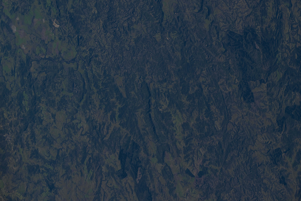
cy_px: 100
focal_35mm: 400
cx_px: 150
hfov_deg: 5.2
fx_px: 3344
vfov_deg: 3.4
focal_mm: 400
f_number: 8
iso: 500
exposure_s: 1/4000
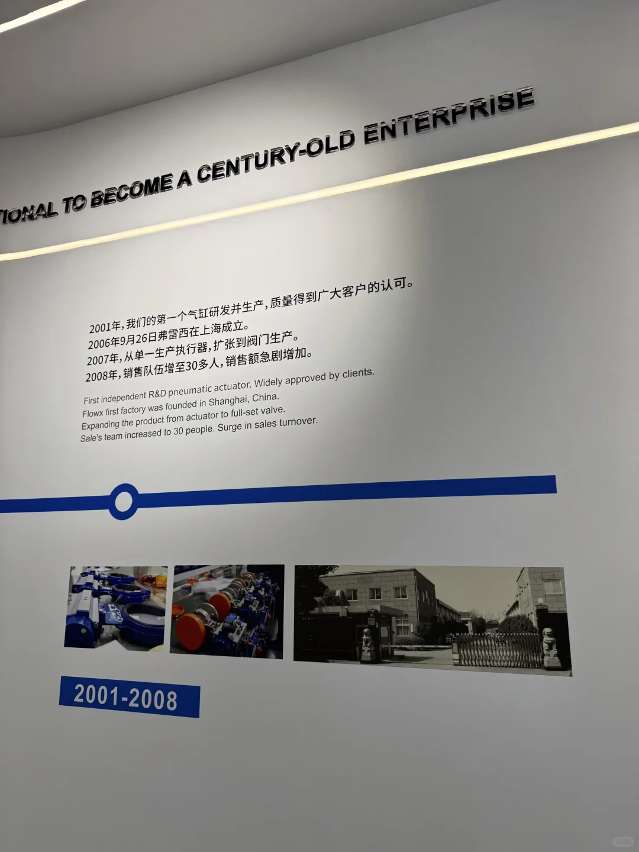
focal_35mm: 24
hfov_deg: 56.8
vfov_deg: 71.6
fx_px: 591
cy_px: 426
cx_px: 320
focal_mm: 6.76
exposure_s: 1/379
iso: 80
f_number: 1.78
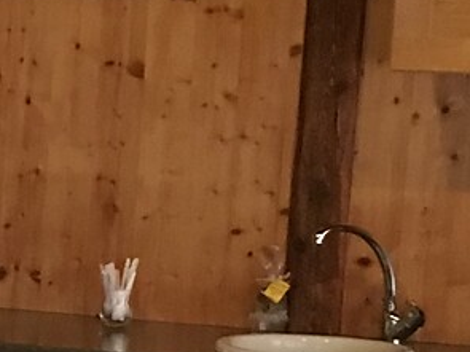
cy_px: 513
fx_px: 2565
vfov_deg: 7.7
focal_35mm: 189
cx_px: -206
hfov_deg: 10.2
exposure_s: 1/20
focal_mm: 4.15
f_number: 2.2
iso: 200
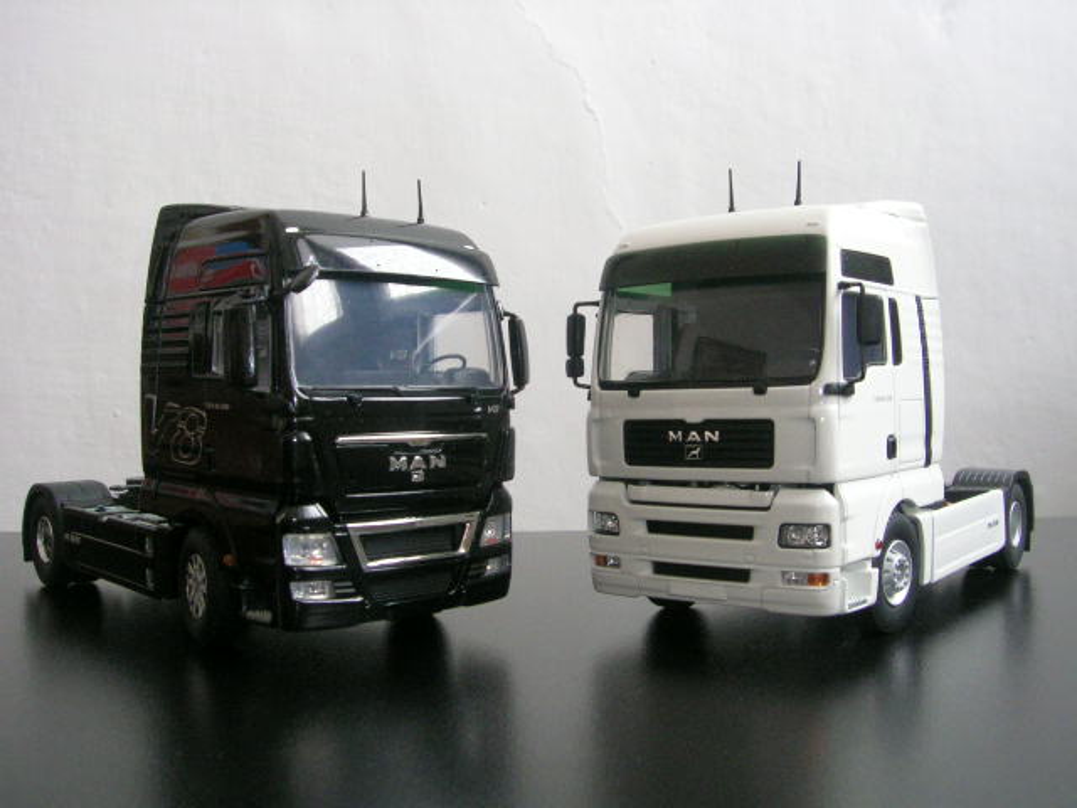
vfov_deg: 40.7
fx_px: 1089
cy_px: 404
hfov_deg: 52.6
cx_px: 538
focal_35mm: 35
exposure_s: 1/4
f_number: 4.8
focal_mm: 5.4
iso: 200
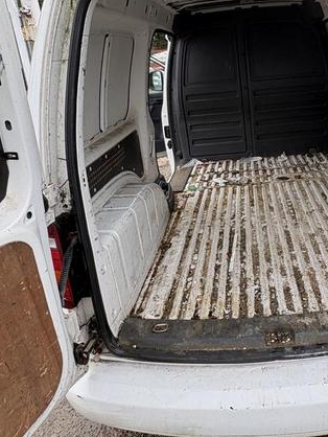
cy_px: 158
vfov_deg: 59.0
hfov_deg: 45.0
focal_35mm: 30
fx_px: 379
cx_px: 253
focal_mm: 2.22
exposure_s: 1/108
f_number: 2.2
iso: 40
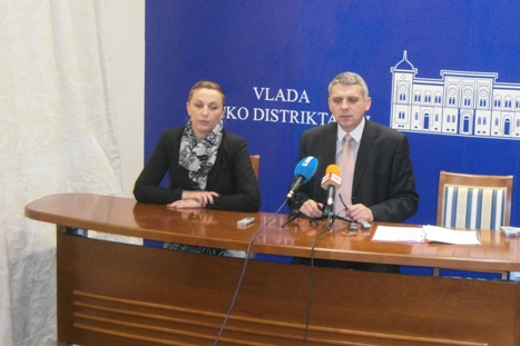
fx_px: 967
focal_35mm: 67
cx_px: 355
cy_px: 178
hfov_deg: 29.8
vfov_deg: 20.3
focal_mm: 8.3
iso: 400
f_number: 3.4
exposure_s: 1/40
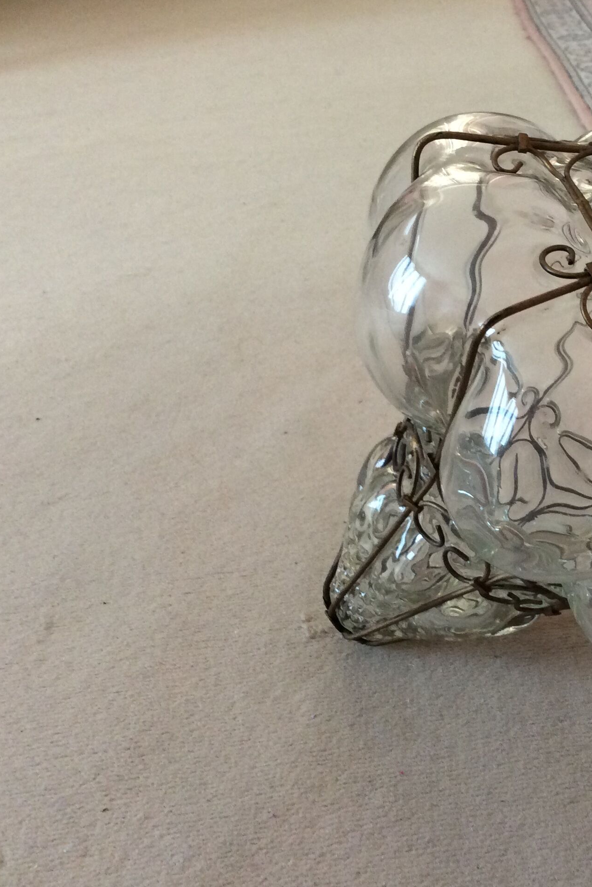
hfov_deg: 28.2
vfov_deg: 43.6
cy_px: 446
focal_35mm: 45
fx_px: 1110
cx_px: 577
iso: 125
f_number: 2.4
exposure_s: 1/25
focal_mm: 3.3
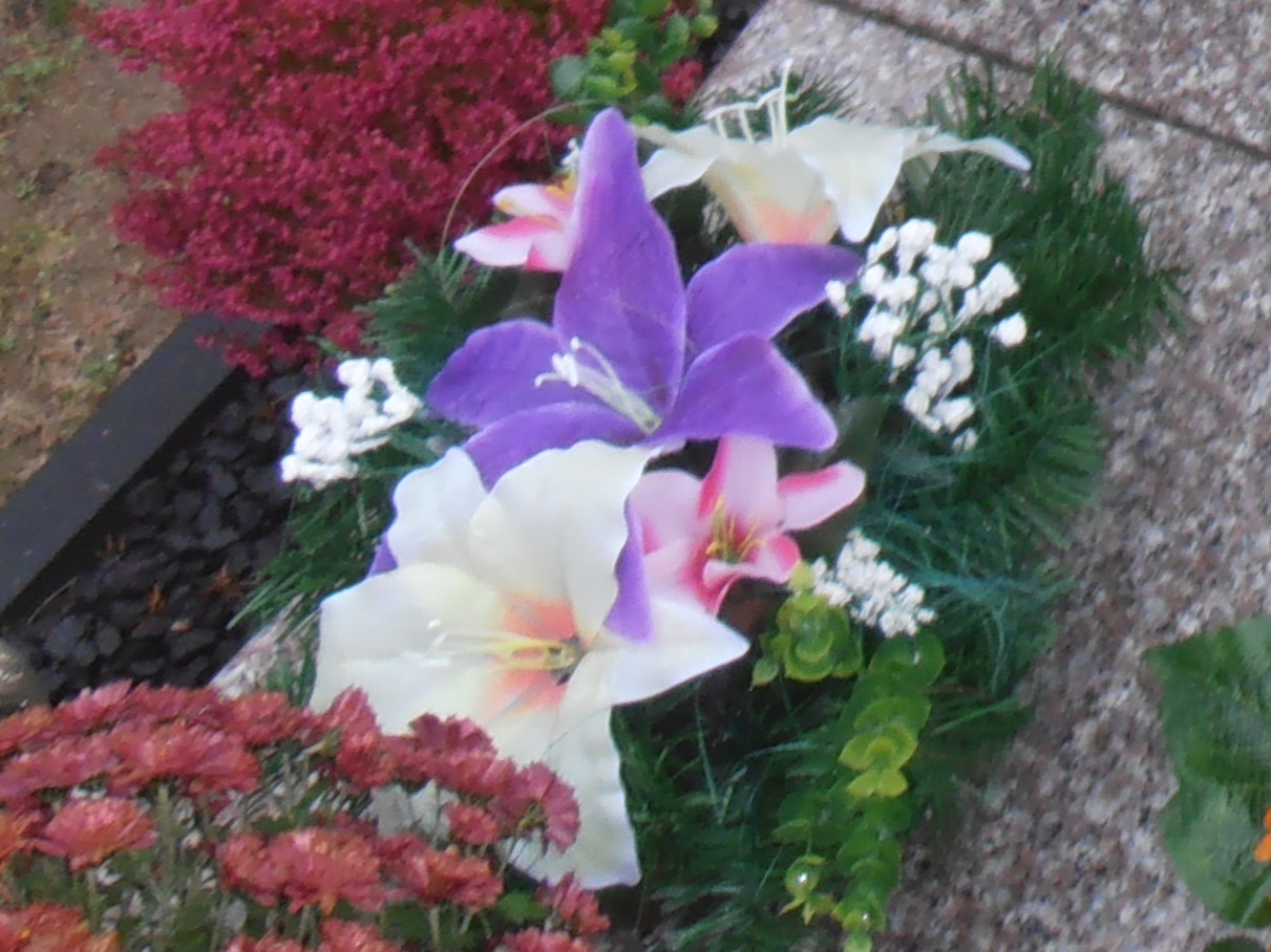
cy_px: -560
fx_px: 3121
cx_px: 1713
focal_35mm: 85
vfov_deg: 15.7
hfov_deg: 20.7
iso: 80
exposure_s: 1/30
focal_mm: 4.2
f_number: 3
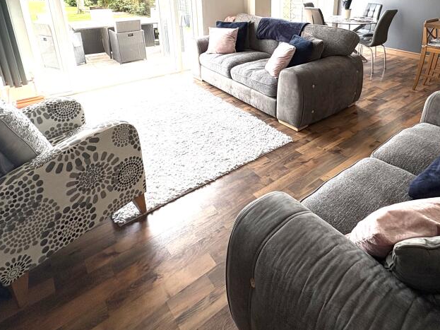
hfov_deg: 73.1
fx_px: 292
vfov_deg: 55.4
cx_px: 266
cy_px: 74
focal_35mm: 23
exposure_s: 1/211
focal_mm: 2.22
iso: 64
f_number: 2.2
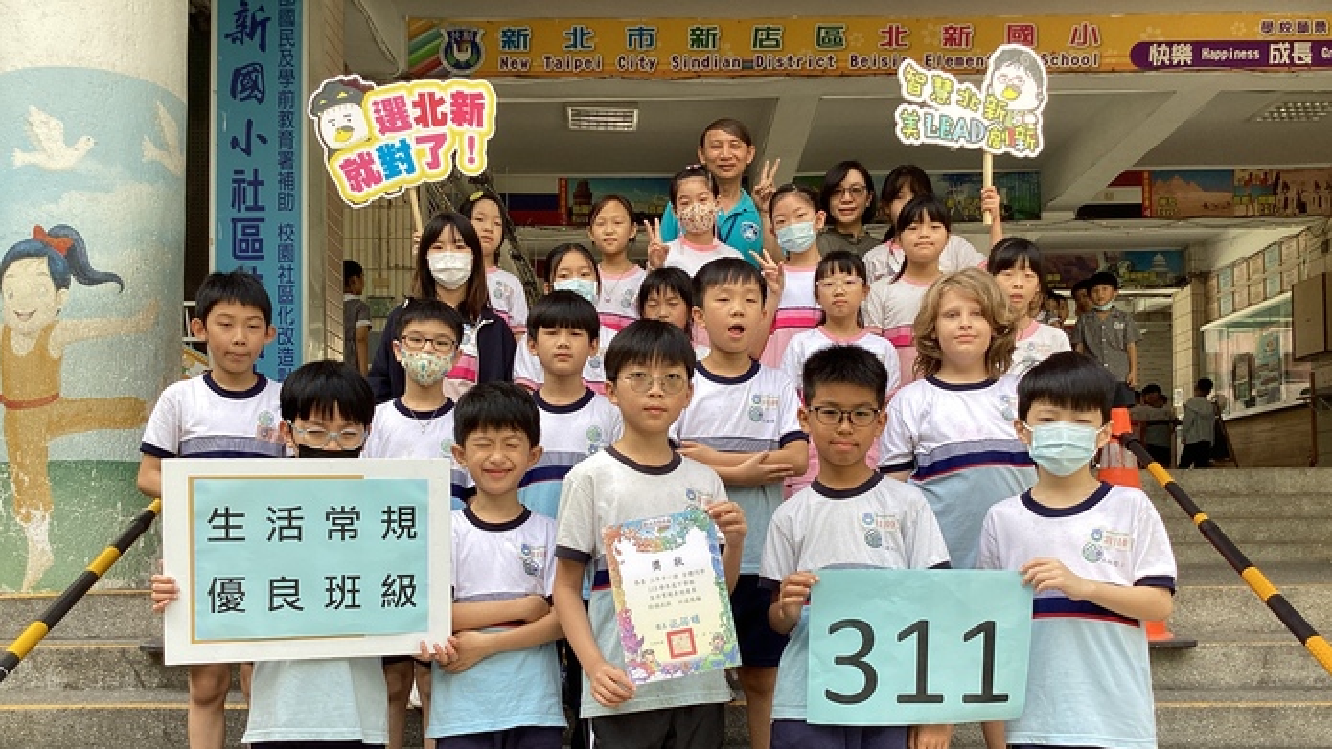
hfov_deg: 58.0
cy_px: 495
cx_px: 663
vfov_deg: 34.4
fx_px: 1201
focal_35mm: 34
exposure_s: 1/148
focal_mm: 3.3
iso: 25
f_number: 2.4
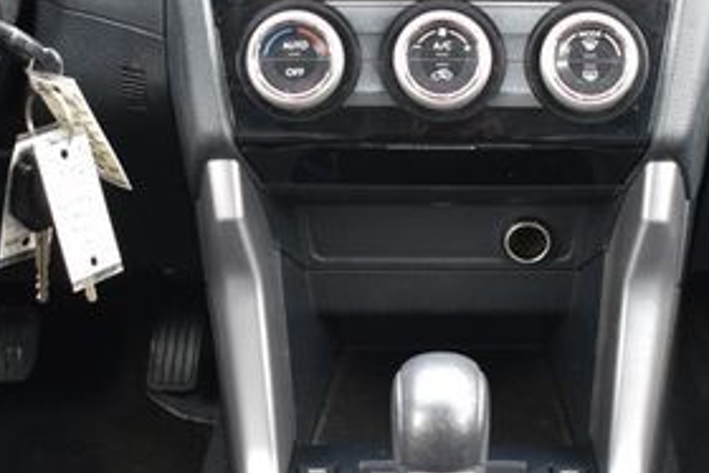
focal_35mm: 89
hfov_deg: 22.8
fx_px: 1754
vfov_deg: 15.4
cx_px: 451
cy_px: 190
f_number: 4
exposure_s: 1/30
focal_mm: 26
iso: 720
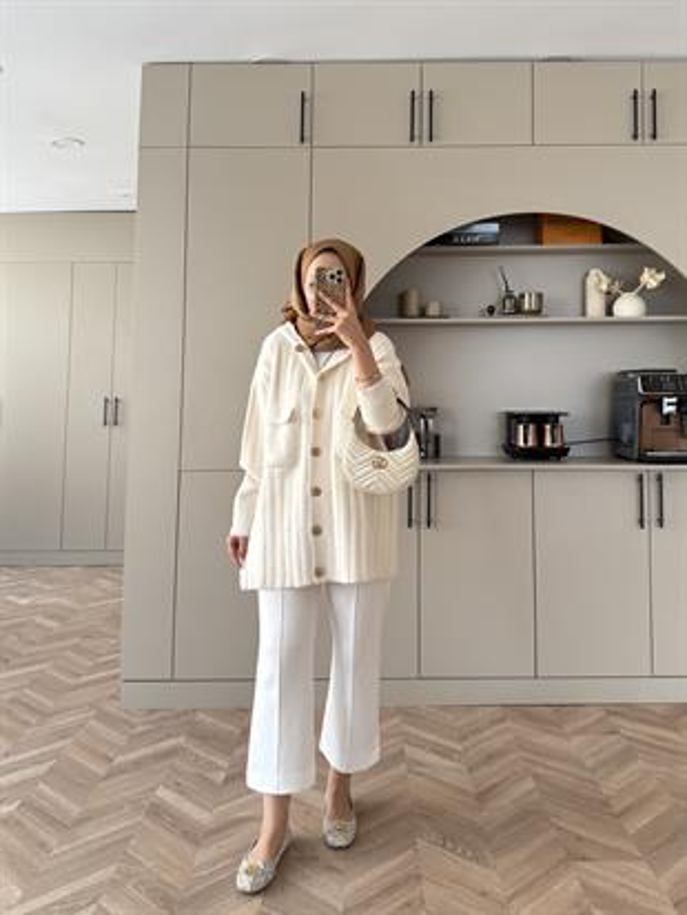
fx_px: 635
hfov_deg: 56.8
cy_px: 458
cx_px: 344
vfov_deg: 71.6
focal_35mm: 24
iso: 200
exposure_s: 1/121
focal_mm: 6.76
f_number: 1.78
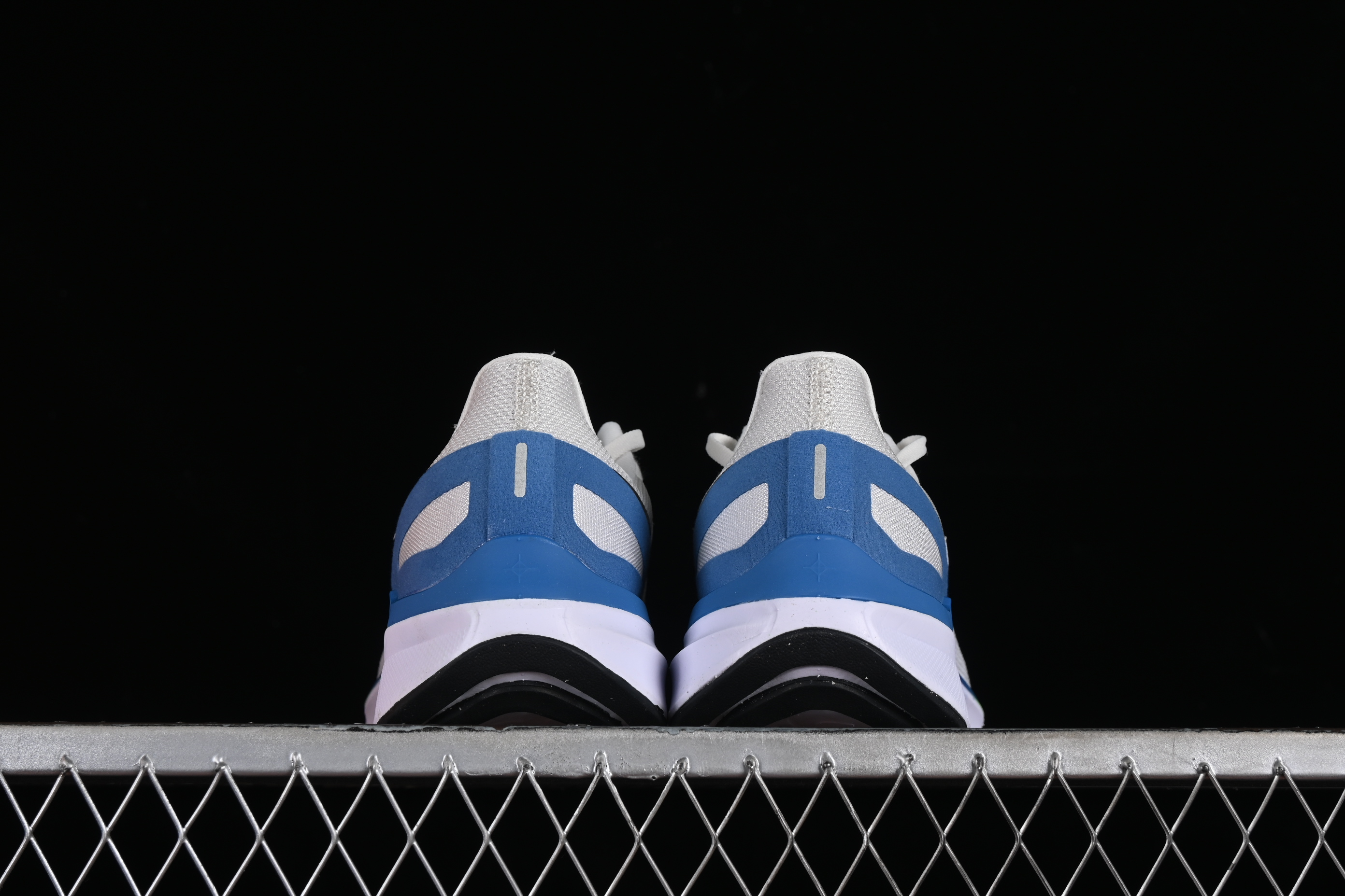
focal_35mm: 75
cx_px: 672
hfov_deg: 27.0
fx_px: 2802
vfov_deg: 18.2
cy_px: 448
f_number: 8
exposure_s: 1/80
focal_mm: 50
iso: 160
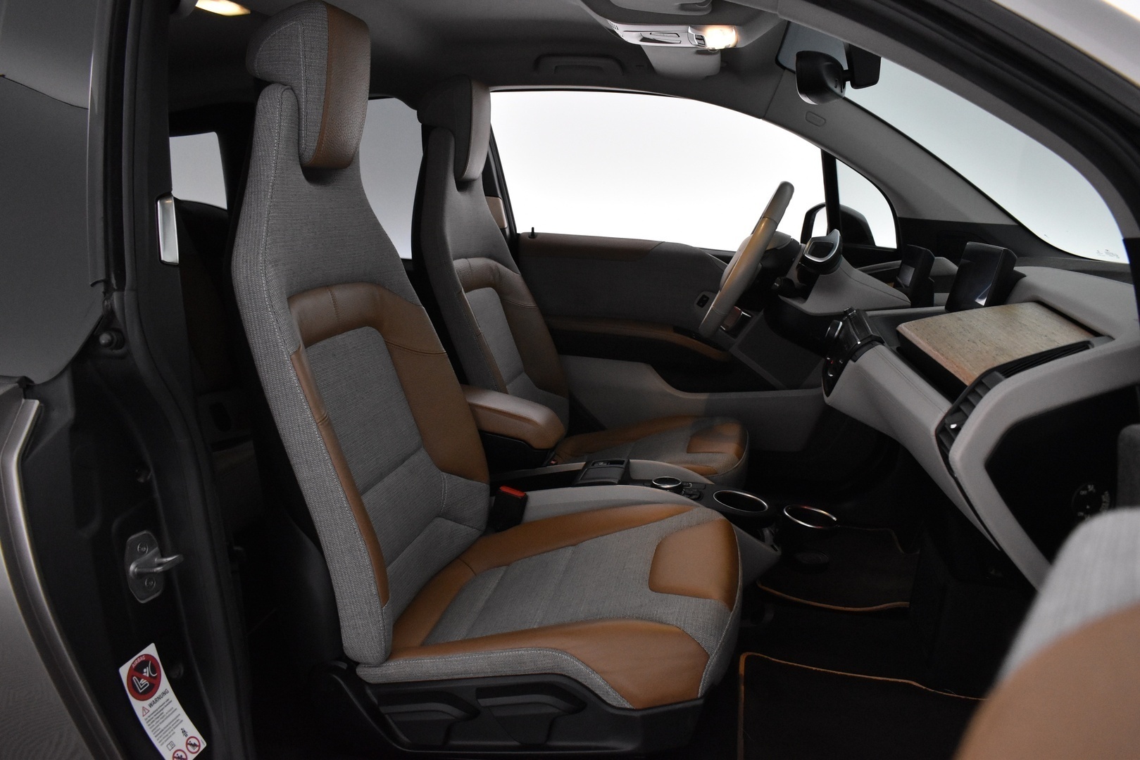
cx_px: 570
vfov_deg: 47.9
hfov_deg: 67.4
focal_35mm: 27
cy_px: 380
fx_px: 855
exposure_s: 1/100
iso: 3200
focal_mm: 18
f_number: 5
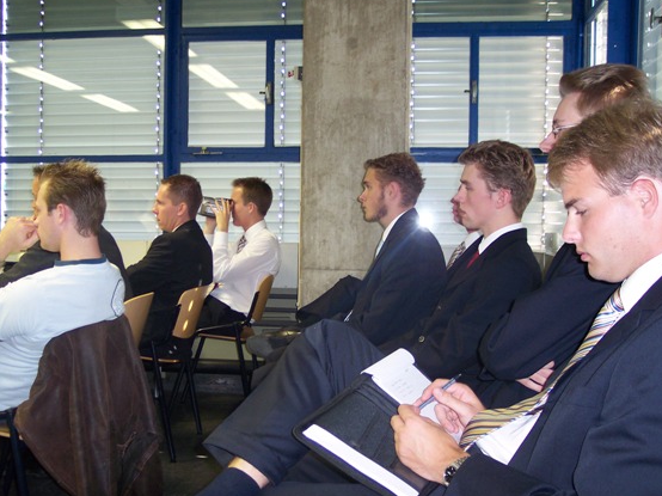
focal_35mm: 44
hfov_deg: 42.9
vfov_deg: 32.8
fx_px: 841
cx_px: 286
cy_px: 271
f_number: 2.8
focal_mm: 8
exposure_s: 1/30
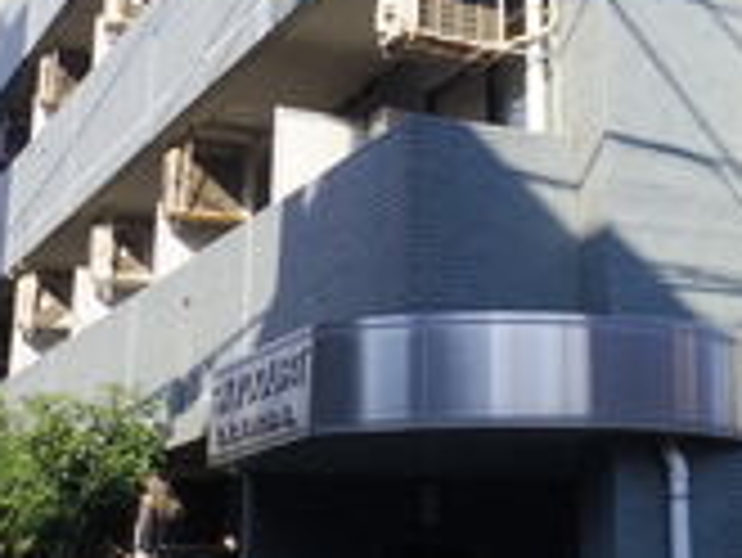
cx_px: 675
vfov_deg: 21.0
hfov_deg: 27.1
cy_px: 81
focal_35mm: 69
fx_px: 1480
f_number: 5
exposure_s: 1/125
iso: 200
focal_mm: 4.1
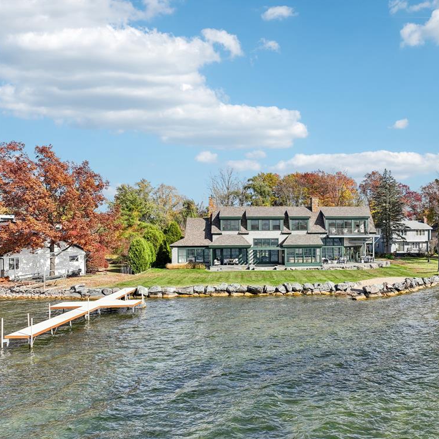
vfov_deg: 55.6
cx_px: 297
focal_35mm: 29
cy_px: 223
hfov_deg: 54.4
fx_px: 416
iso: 110
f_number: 2.8
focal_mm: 12.3
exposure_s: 1/1600
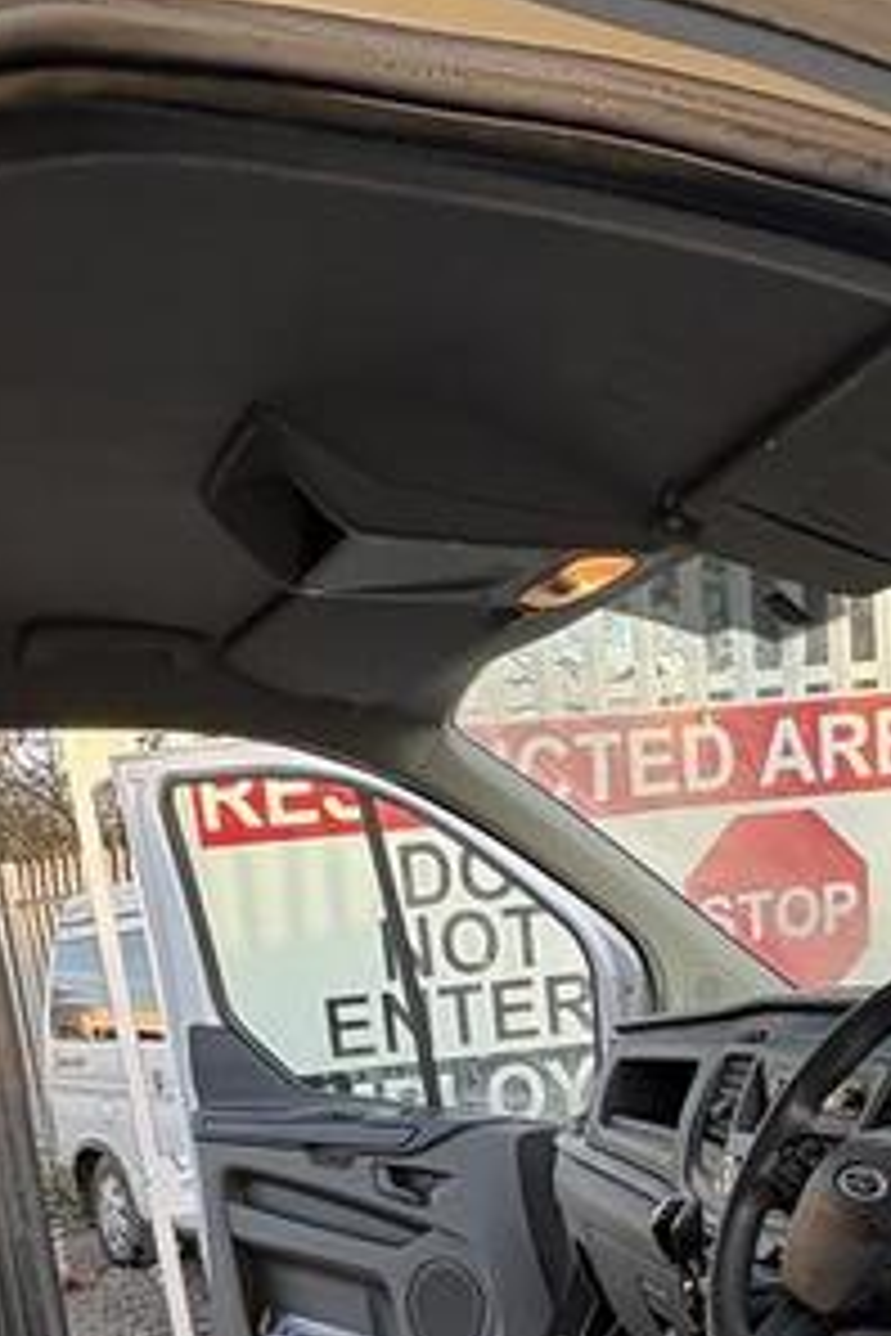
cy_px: 1408
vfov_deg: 38.2
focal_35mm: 44
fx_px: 1633
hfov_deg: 30.2
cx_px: 612
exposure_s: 1/99
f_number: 2.2
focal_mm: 2.22
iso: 80
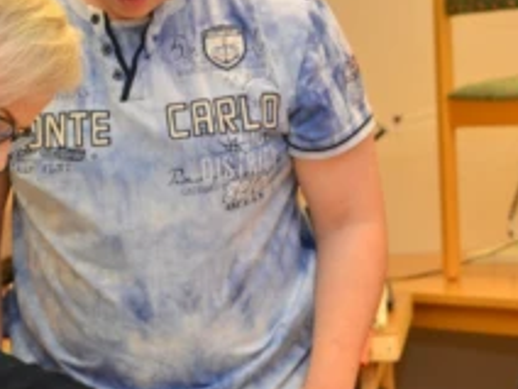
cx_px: 28
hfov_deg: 14.9
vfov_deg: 11.3
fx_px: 1960
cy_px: 204
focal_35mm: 131
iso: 1000
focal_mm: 68
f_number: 7.1
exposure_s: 1/80
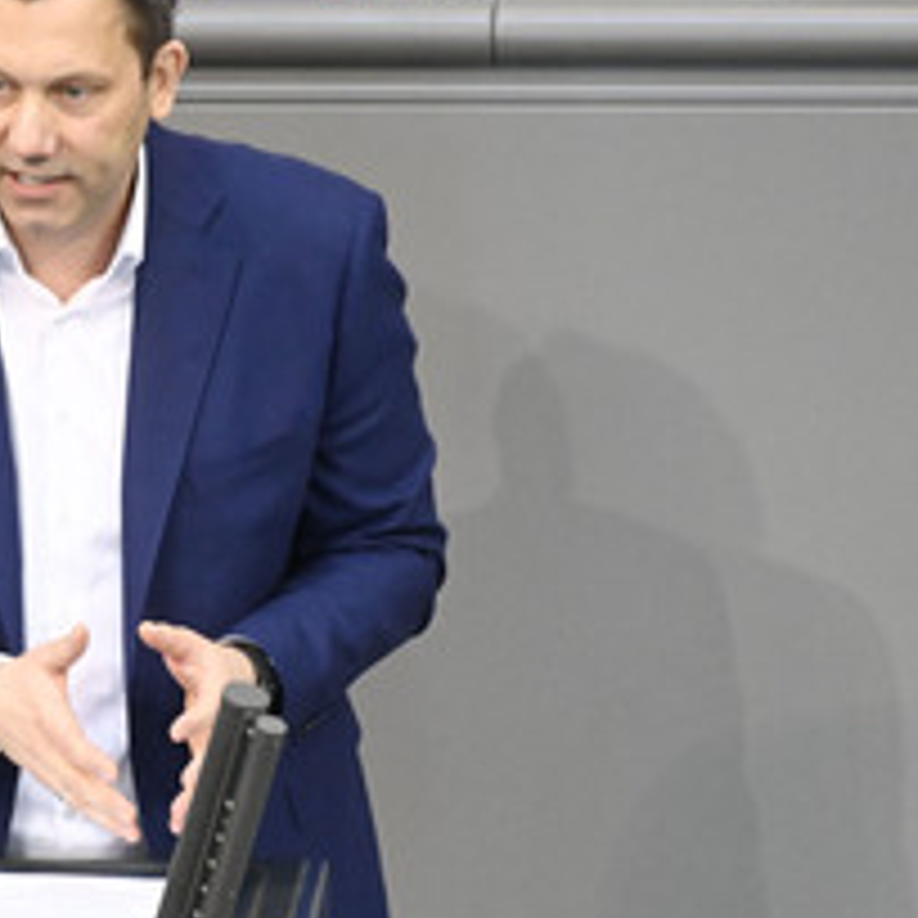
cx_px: 61
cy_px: 468
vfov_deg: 1.9
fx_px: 27063
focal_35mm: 902
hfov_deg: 1.9
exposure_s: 1/400
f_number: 5.6
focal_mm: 480
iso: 10000
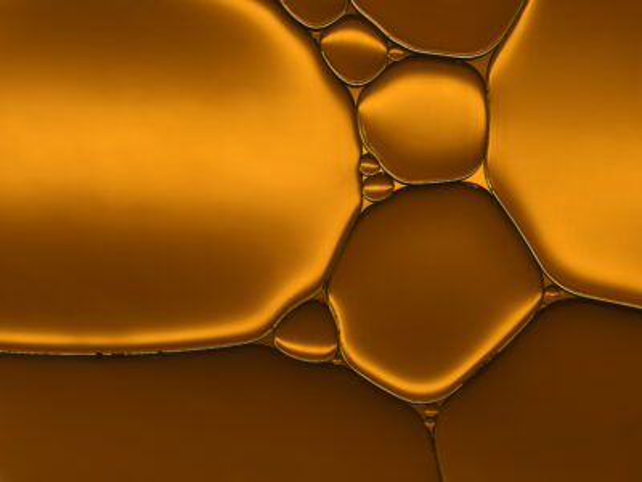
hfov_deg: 16.4
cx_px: 321
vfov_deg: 12.3
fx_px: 2226
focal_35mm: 120
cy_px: 241
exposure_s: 1/100
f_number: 6.3
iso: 400
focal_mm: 60
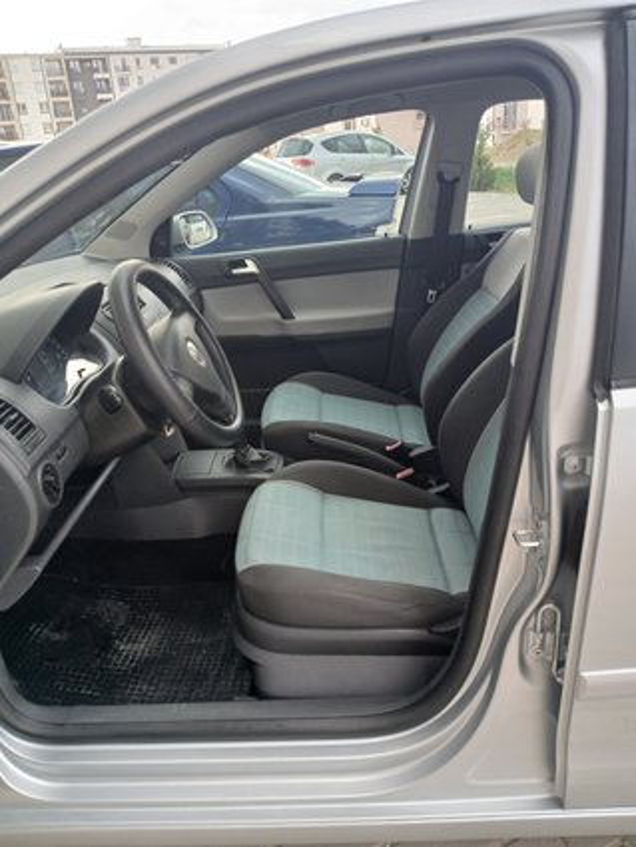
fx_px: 637
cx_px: 318
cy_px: 424
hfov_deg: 53.1
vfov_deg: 67.3
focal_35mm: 26
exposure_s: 1/50
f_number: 1.8
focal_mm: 3.98
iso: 100
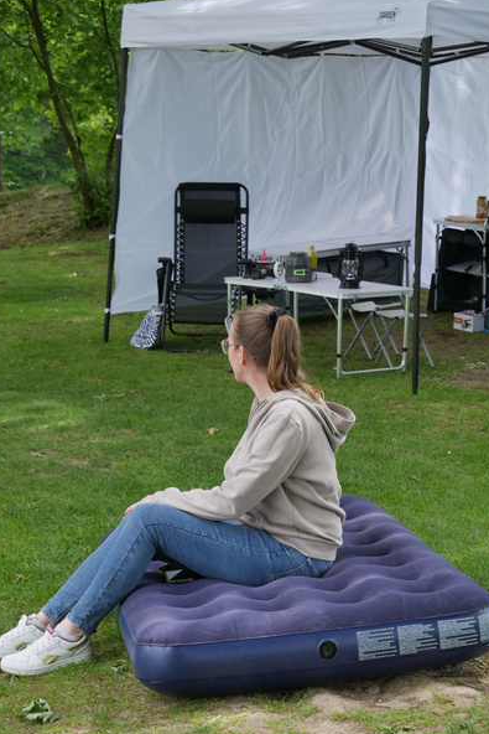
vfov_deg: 21.0
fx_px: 1975
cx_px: 228
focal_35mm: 97
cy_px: 365
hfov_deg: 14.1
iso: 400
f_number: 5.6
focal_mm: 46
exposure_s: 1/400
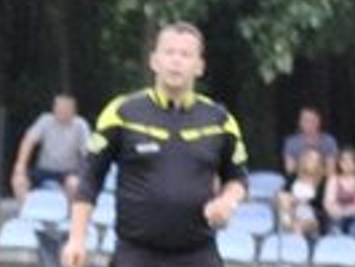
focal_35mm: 465
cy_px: 327
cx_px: -419
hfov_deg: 4.2
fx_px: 4773
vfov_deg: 3.2
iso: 800
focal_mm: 66
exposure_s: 1/400
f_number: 4.2
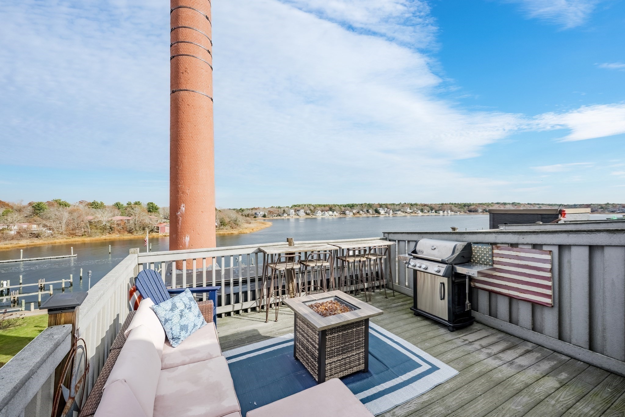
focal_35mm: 14
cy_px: 208
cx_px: 312
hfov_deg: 104.3
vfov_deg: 81.2
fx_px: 243
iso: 320
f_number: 9
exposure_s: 1/20000
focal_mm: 14
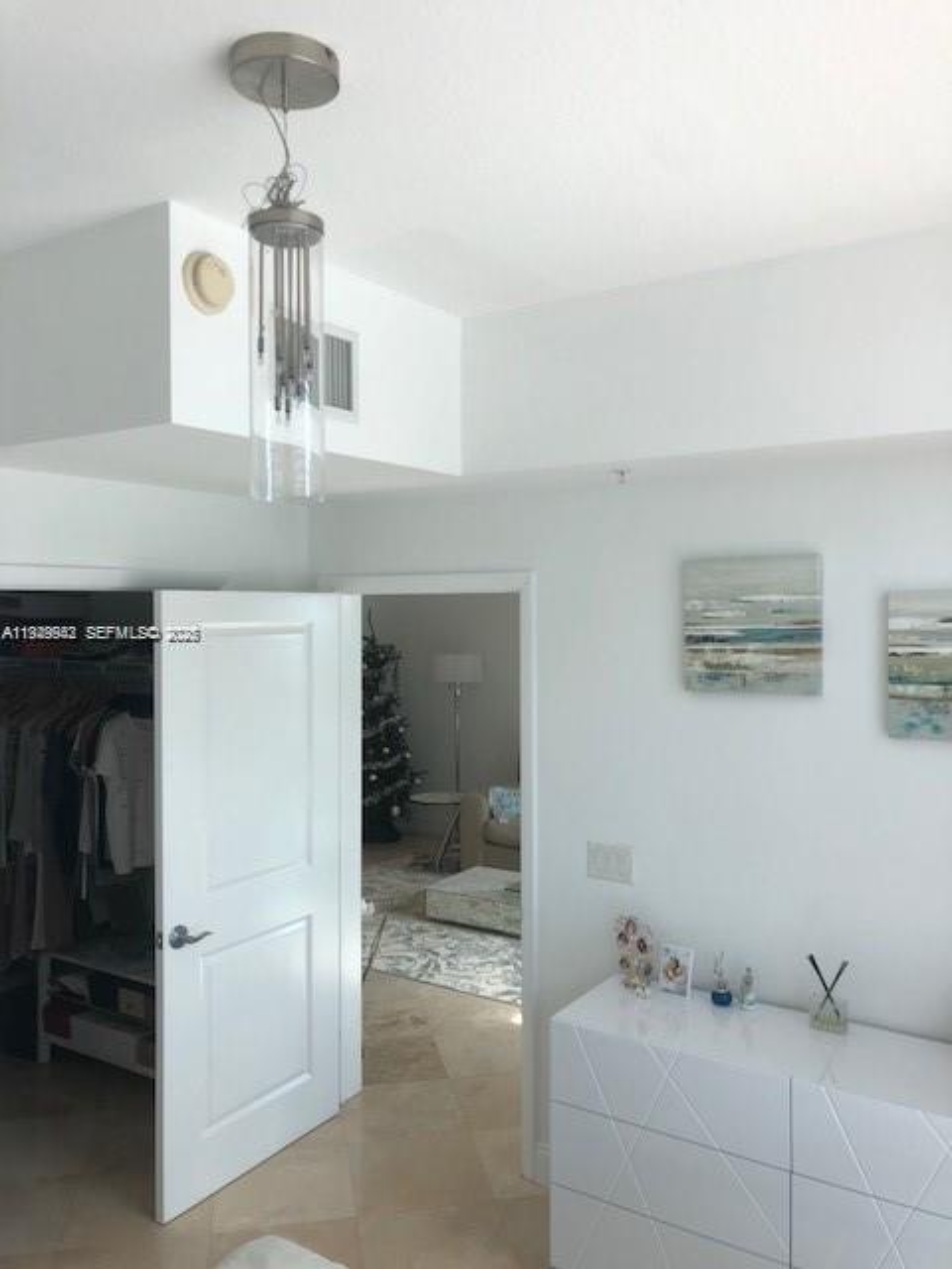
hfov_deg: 49.7
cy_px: 634
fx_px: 1027
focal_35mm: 28
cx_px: 476
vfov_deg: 63.4
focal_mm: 4
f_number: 1.8
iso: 20
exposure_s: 1/228
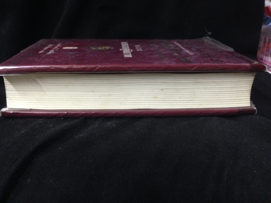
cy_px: 102
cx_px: 136
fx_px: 258
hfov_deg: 55.4
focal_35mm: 33
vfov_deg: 42.9
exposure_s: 1/20
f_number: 2.4
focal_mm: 4.12
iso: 400
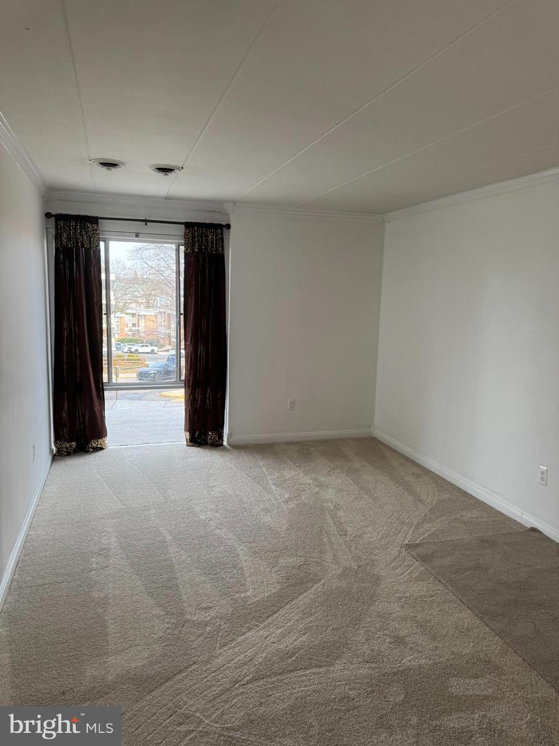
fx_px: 517
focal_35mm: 24
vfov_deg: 71.6
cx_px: 280
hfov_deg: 56.8
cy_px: 373
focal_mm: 6.76
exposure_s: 1/159
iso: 100
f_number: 1.78
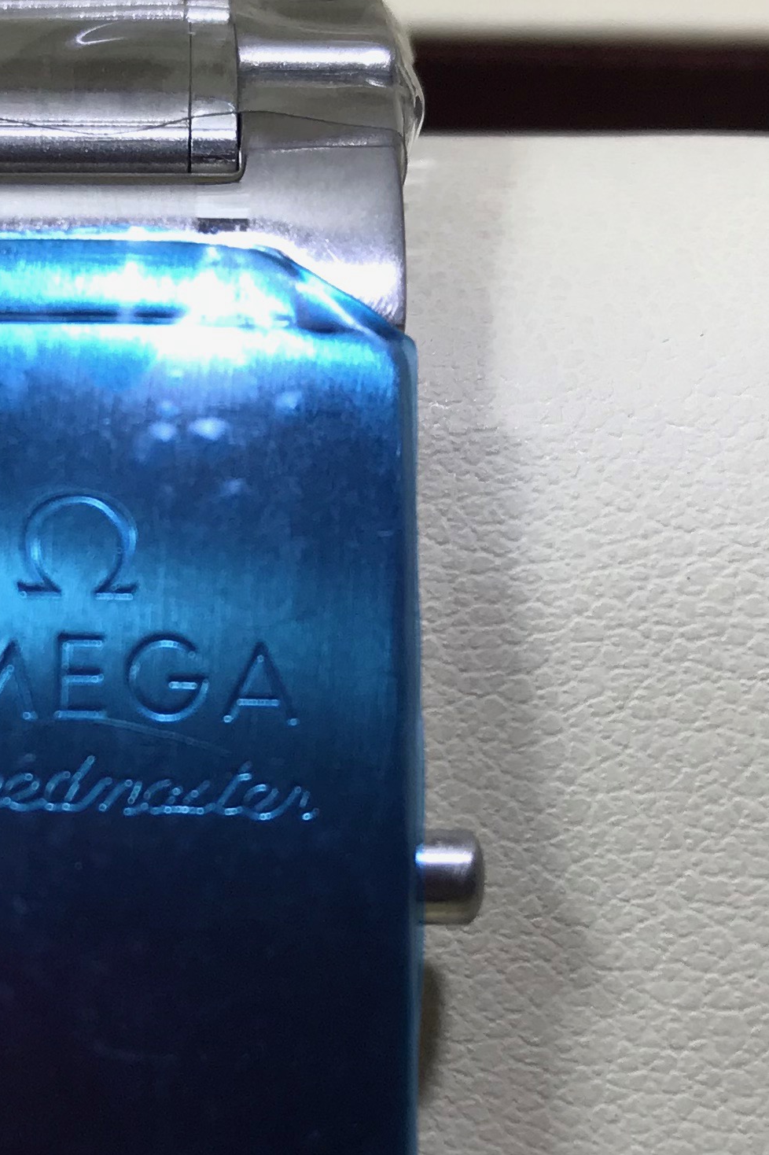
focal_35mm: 80
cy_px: 869
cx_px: 118
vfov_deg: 25.1
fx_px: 2564
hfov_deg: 16.9
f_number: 1.8
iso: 32
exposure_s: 1/100
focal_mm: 3.99
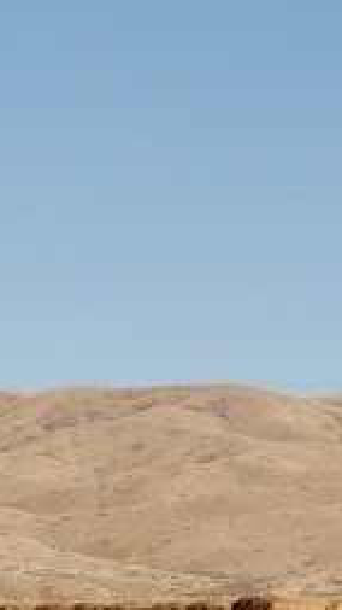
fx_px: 5119
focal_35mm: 317
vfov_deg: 6.8
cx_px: 343
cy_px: 764
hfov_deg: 3.8
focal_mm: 36
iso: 200
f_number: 10
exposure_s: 1/500
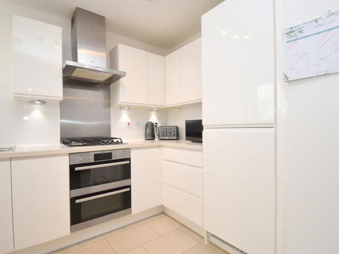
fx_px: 166
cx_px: 158
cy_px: 131
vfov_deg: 74.7
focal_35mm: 17
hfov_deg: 90.9
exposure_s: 1/200
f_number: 5
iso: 500
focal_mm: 10
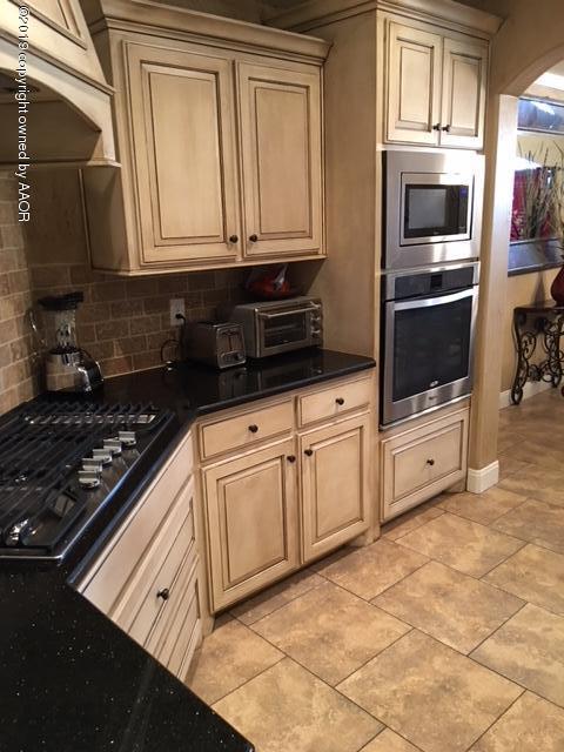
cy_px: 376
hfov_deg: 48.2
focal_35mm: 29
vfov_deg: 61.7
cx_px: 282
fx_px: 630
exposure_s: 1/8
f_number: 2.2
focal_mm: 4.15
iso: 100
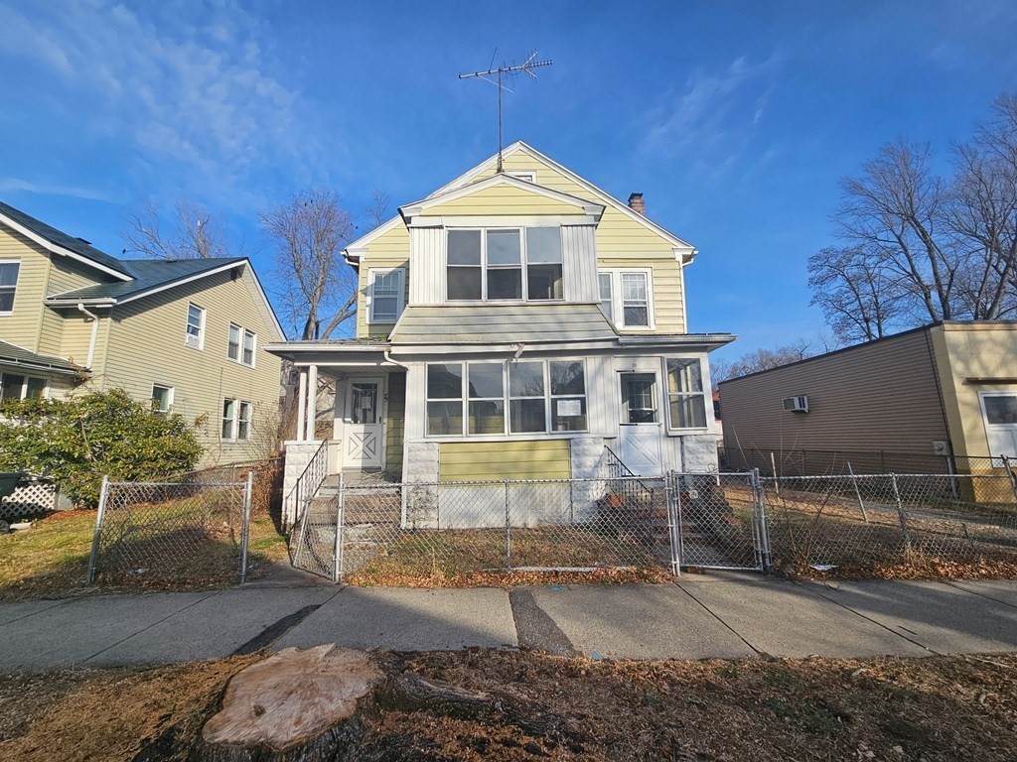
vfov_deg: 89.9
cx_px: 508
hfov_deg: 106.2
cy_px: 381
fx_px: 382
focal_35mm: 13
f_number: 2.2
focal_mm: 2.2
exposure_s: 1/2371
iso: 50
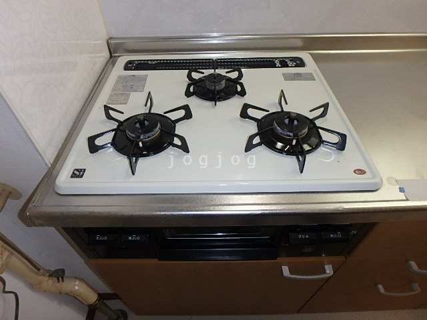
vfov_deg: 63.4
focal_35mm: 21
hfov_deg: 79.0
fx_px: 259
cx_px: 214
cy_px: 160
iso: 400
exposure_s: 1/30
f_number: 3.5
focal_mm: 3.7
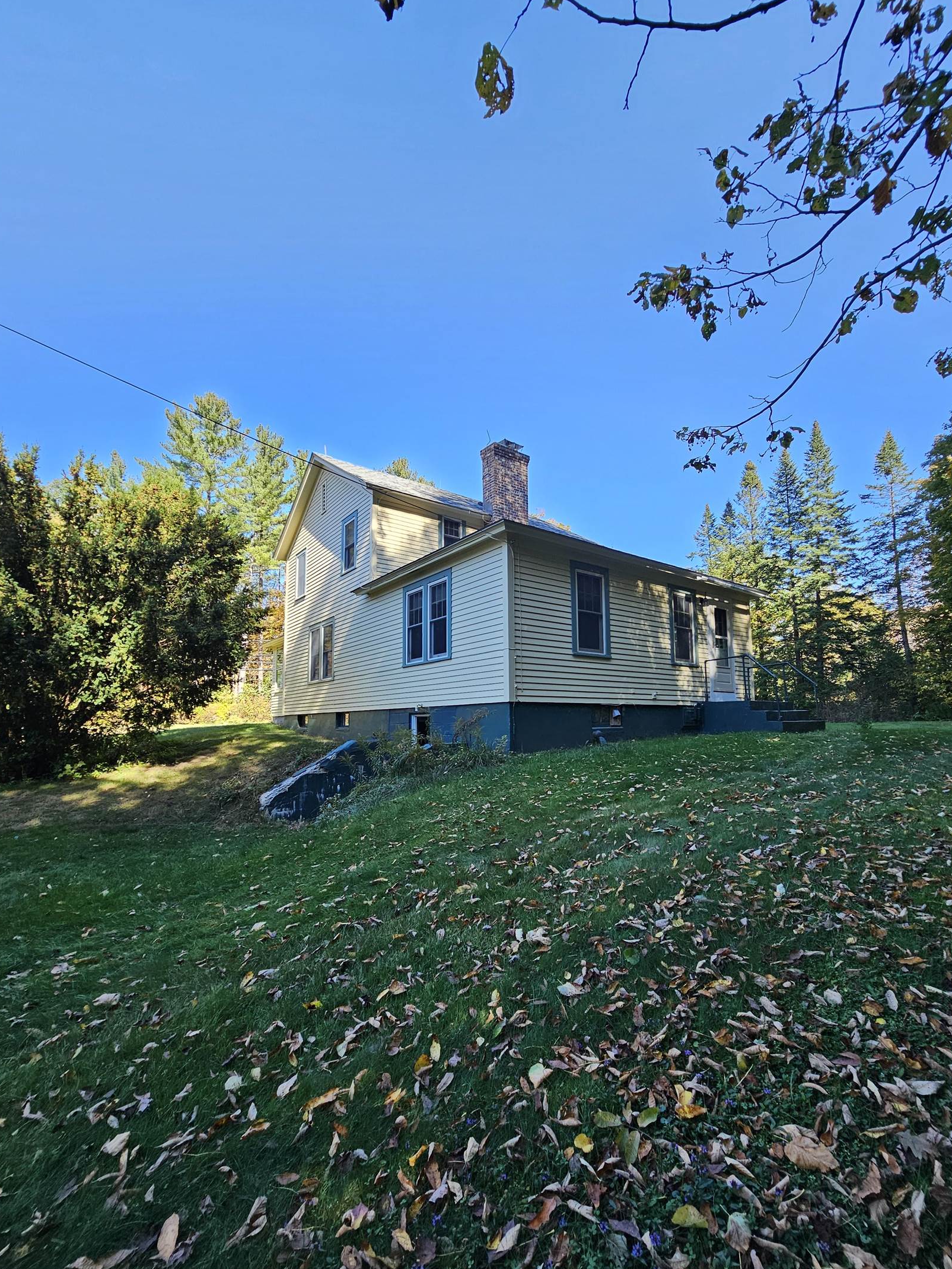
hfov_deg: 85.6
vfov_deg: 102.0
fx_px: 513
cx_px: 495
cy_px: 668
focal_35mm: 14
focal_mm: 2.2
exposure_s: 1/290
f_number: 2.2
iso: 50
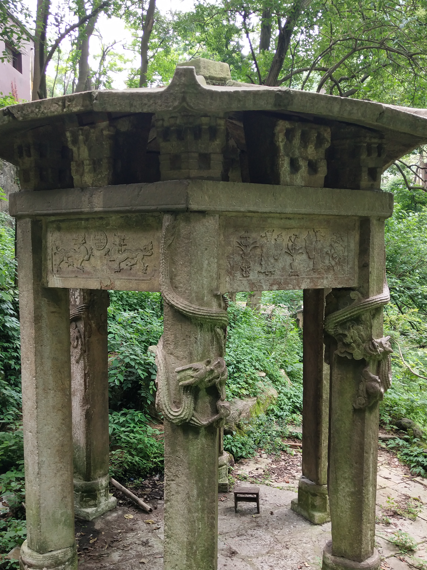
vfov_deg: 47.9
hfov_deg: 36.8
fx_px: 642
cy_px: 298
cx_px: 197
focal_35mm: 39
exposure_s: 1/100
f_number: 1.8
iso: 89
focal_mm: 3.95
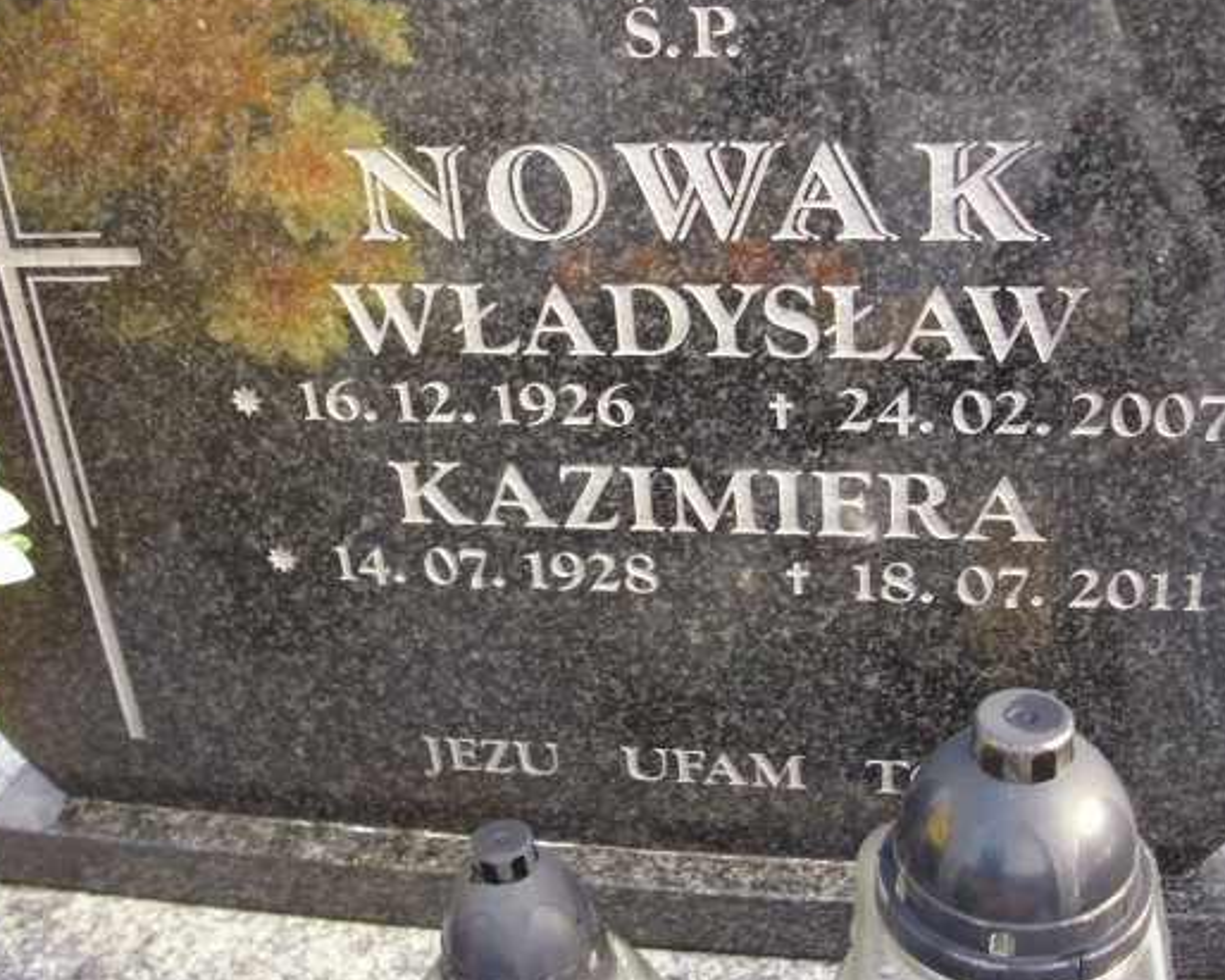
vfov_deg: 33.4
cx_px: 729
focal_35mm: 45
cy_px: 420
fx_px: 1631
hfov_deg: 41.0
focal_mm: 6.2
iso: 50
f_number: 2.8
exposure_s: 1/96
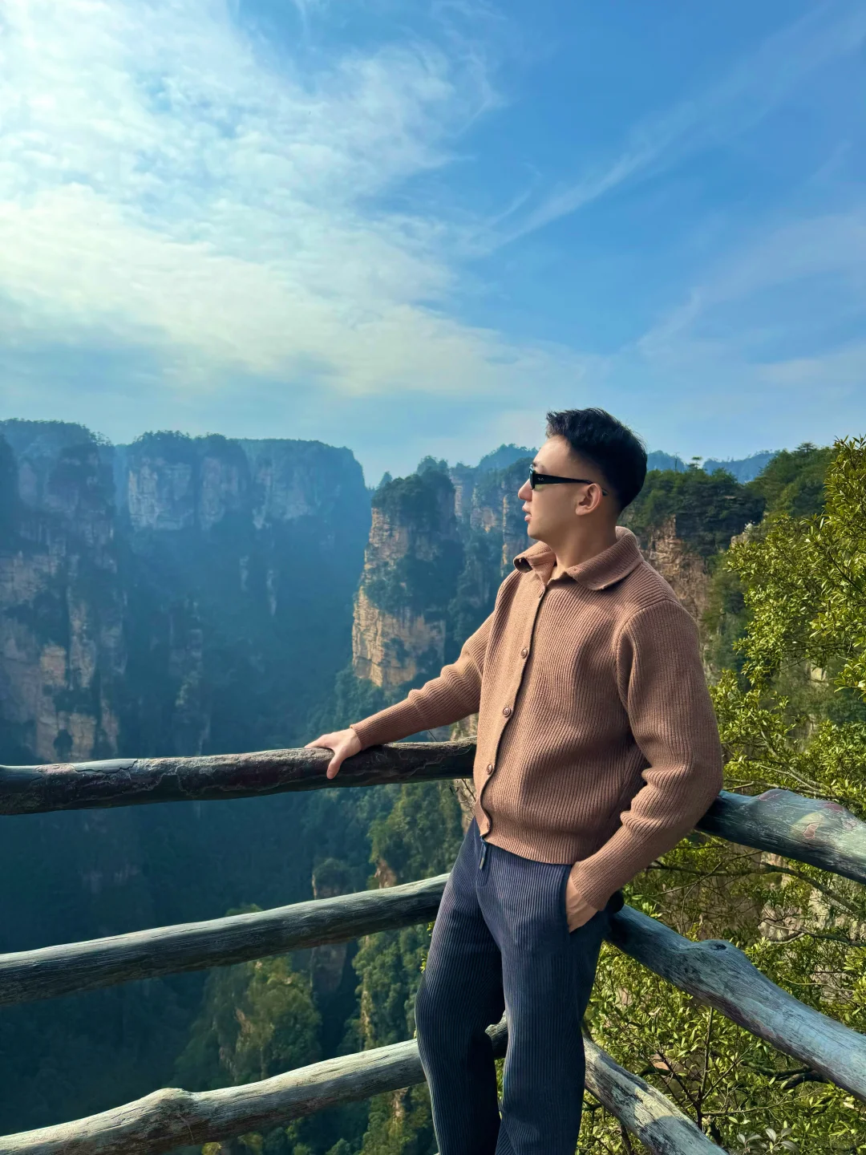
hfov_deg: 56.8
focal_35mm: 24
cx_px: 433
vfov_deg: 71.6
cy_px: 578
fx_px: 801
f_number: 1.78
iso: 80
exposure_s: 1/9009
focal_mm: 6.86
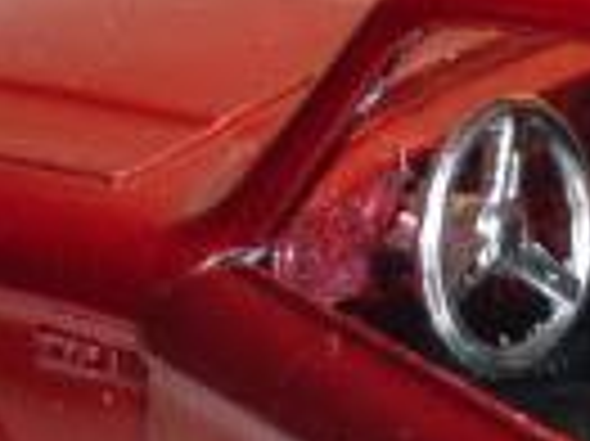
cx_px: 928
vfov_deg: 6.3
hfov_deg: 8.3
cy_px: 531
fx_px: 3985
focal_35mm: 234
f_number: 4
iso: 100
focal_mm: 4.4
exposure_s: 1/30
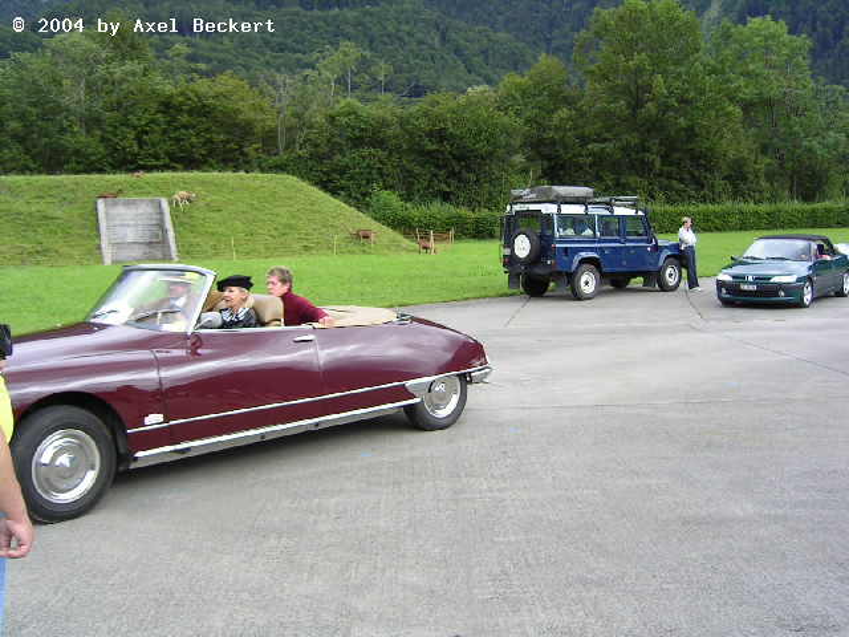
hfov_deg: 51.4
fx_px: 883
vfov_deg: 39.7
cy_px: 318
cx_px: 424
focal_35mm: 36
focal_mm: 5.7
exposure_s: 1/241
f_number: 2.8
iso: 50
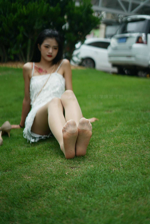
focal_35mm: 50
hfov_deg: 27.0
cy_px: 112
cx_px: 75
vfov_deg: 39.6
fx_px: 312
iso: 250
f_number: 1.8
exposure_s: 1/8000
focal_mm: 50
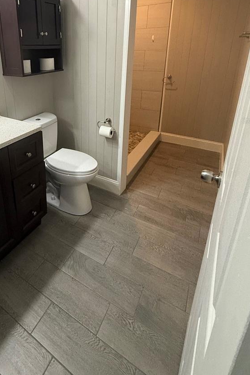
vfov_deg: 78.1
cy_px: 120
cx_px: 72
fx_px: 219
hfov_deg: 57.3
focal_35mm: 21
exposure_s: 1/60
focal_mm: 2.22
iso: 400
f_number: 2.2
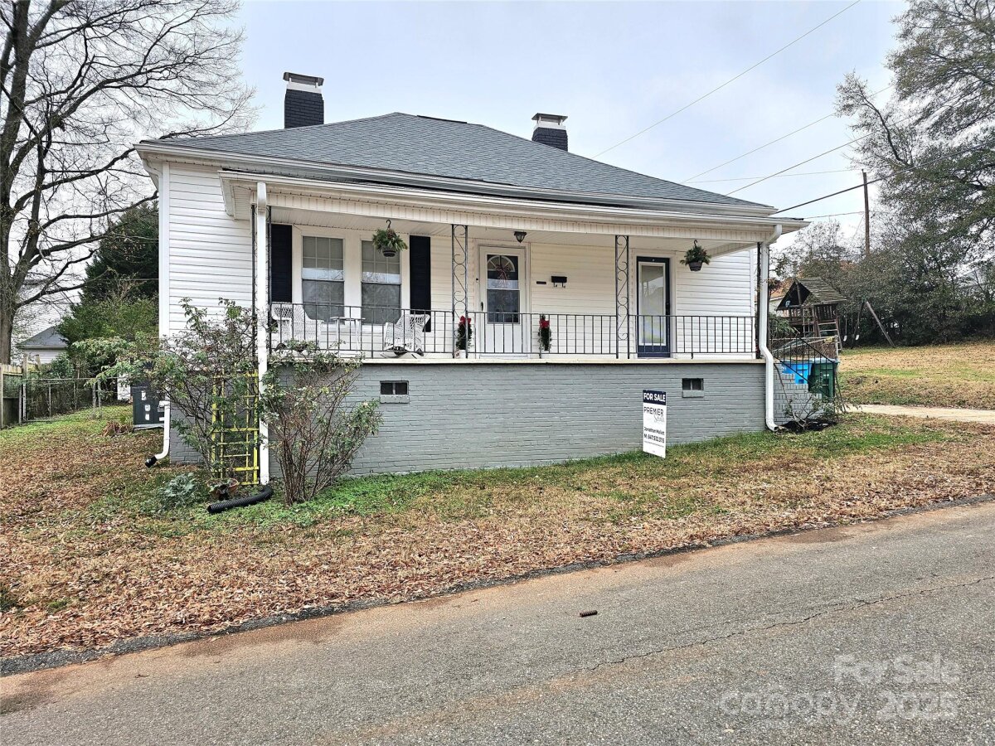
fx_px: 661
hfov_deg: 73.9
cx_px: 498
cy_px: 373
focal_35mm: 23
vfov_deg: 58.9
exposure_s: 1/182
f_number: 1.7
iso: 80
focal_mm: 6.3
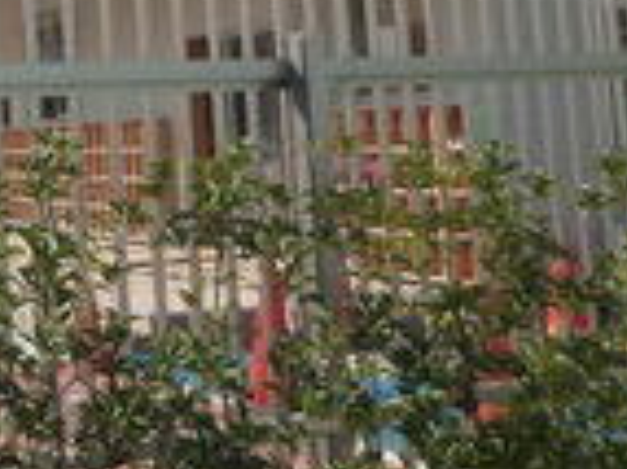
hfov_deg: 21.4
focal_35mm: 84
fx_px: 1520
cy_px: -88
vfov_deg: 16.8
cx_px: -153
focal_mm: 4.5
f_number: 4.5
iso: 125
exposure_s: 1/400
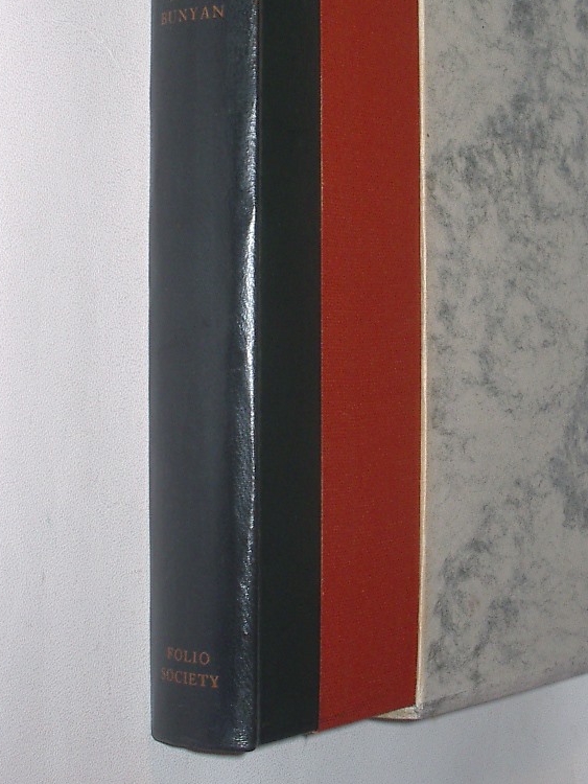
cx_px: 354
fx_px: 1947
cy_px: 276
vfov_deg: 22.7
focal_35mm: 86
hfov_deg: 17.2
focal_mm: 9.6
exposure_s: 1/60
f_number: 6.2
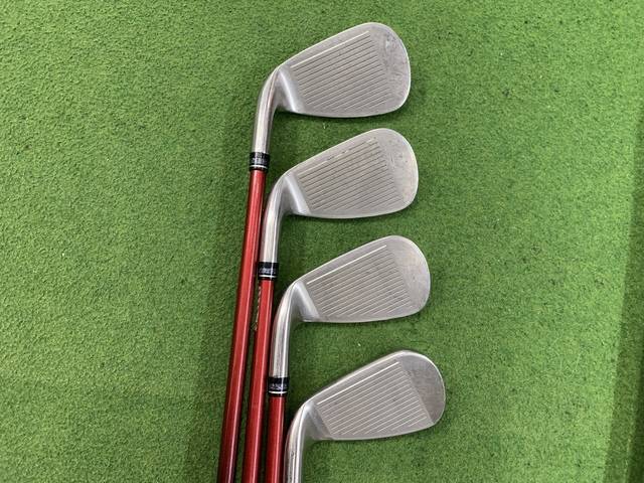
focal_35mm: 26
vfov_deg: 53.1
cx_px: 322
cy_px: 242
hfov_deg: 67.3
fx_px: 484
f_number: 1.8
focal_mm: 4.25
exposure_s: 1/60
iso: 200
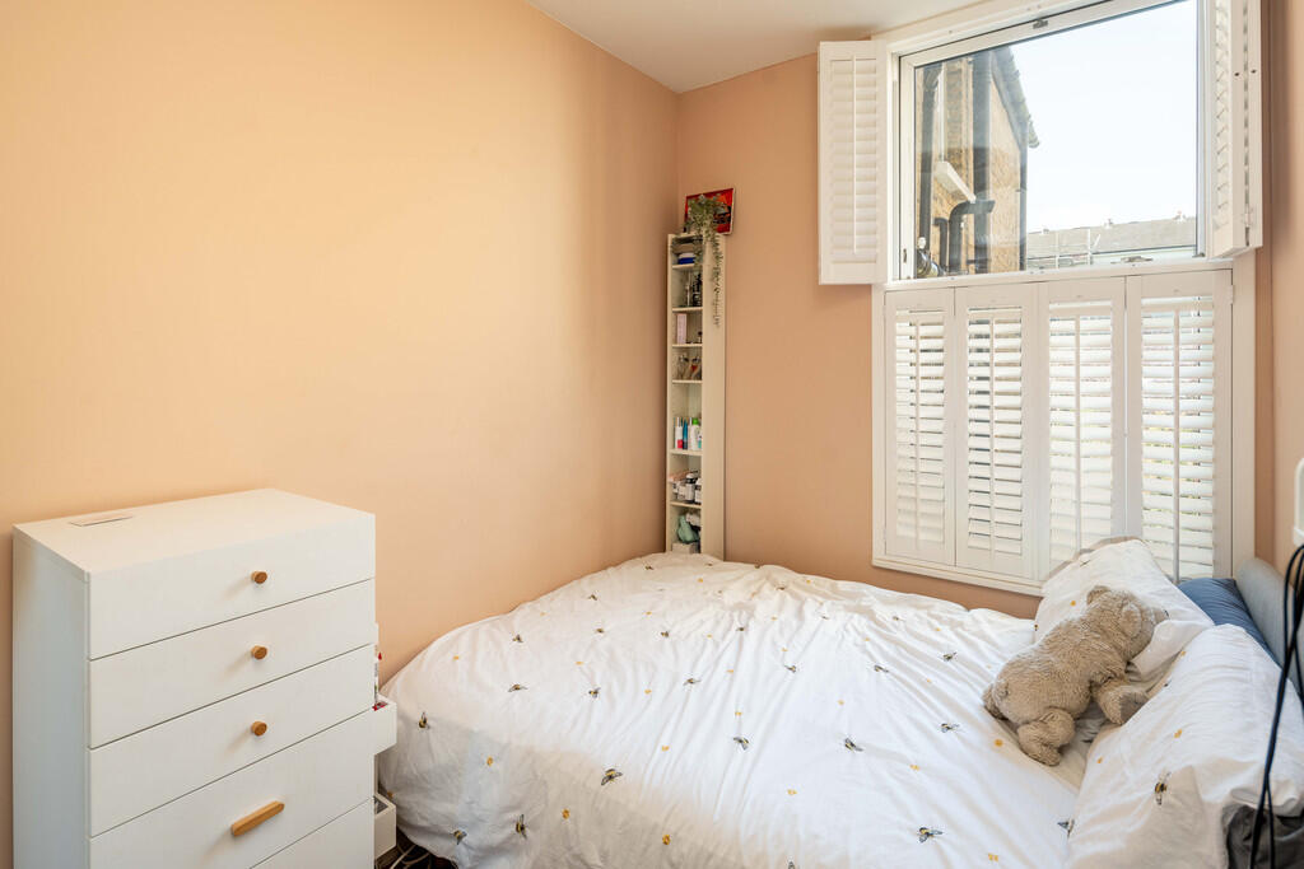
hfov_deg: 93.3
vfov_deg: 70.5
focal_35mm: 17
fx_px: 616
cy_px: 434
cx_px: 652
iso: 250
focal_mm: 17
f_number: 7.1
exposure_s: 1/8
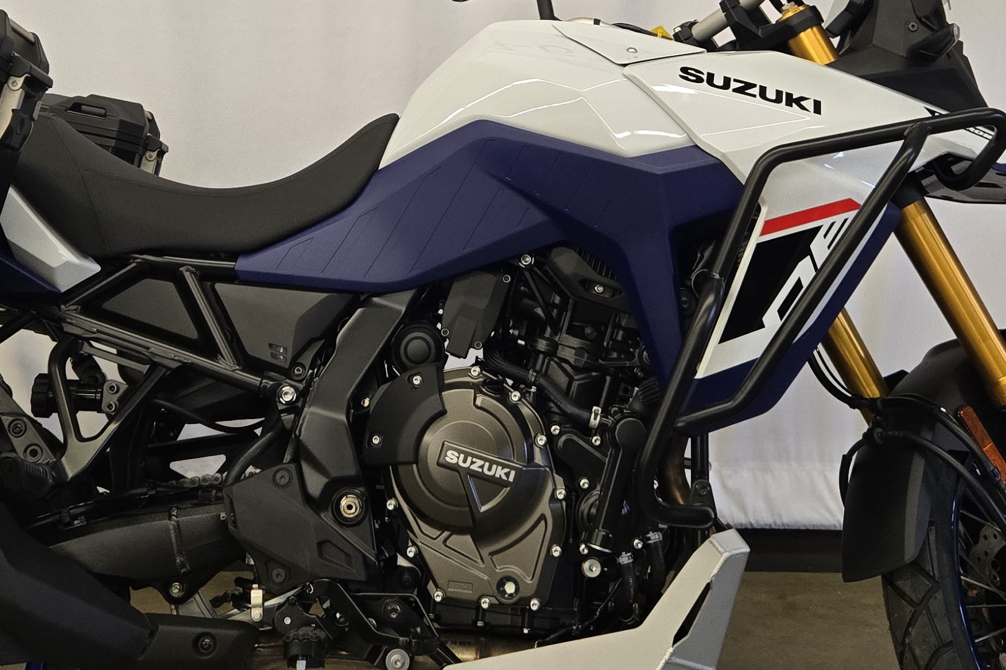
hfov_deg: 33.9
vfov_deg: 22.4
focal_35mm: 59
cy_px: 52
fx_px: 1648
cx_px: 468
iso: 250
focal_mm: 5.4
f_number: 1.8
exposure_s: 1/120
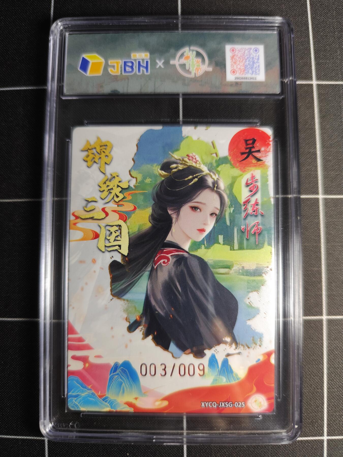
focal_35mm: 23
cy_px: 228
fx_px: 304
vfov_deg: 73.9
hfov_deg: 58.9
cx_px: 172
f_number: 1.65
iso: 500
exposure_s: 1/100
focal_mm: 6.14
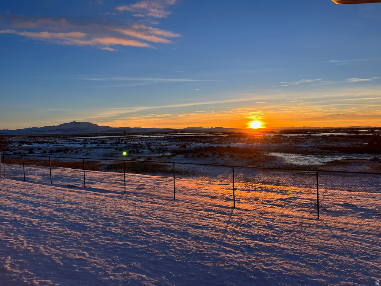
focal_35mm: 26
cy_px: 143
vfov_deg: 53.1
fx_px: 286
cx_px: 190
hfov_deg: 67.3
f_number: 1.6
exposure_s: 1/2309
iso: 50
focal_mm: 5.1
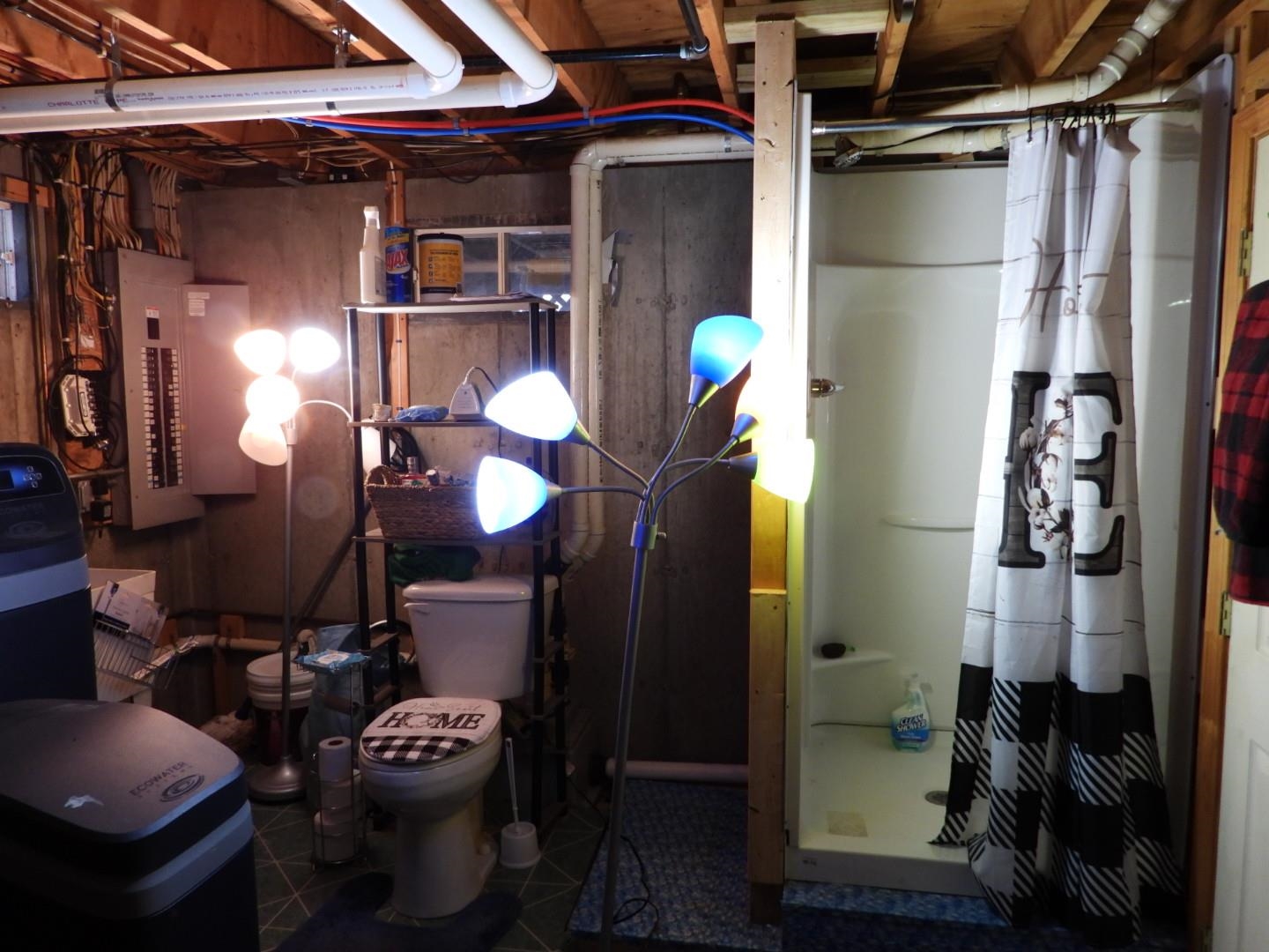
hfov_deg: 71.6
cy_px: 476
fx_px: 880
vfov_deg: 56.8
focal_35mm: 24
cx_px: 634
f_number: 2.8
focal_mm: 4.3
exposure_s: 1/30
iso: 200
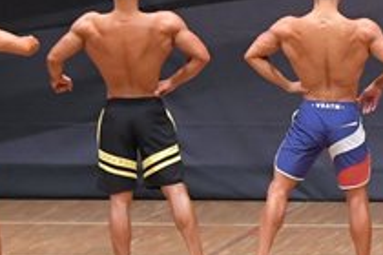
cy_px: 168
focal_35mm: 398
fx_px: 4234
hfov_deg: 5.2
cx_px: 459
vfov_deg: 3.5
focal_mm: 72
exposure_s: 1/400
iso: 6400
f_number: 5.6
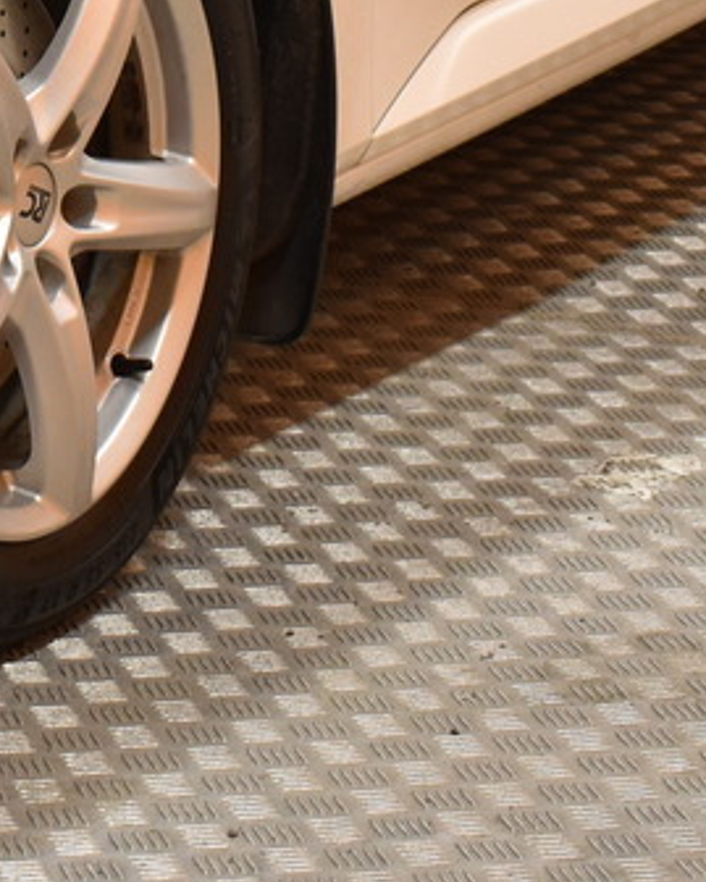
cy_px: -499
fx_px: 4255
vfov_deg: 11.3
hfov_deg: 9.2
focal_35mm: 163
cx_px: -373
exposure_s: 1/40
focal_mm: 24
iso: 400
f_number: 3.8
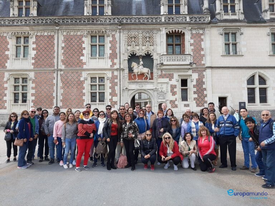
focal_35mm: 26
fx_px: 207
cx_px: 138
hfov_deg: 67.3
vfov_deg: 53.1
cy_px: 103
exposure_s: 1/817
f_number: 1.7
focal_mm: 3.93
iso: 40
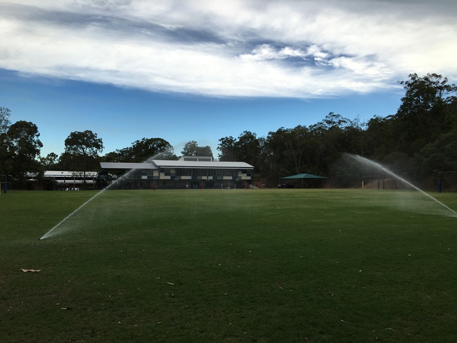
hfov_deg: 61.7
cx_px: 228
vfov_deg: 48.2
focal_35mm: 29
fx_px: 383
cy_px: 172
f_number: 2.2
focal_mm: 4.15
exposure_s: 1/712
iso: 25
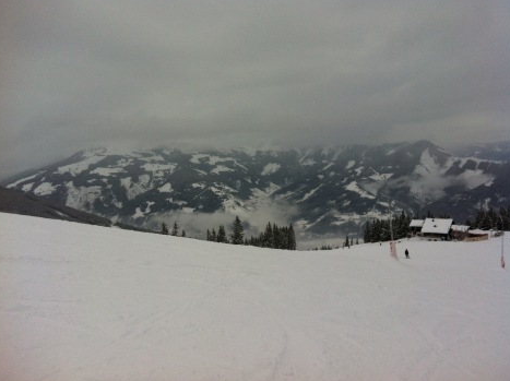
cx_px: 252
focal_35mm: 36
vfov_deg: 39.6
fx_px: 530
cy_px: 186
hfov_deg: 51.4
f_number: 2.8
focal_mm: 3.85
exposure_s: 1/2320
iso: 80
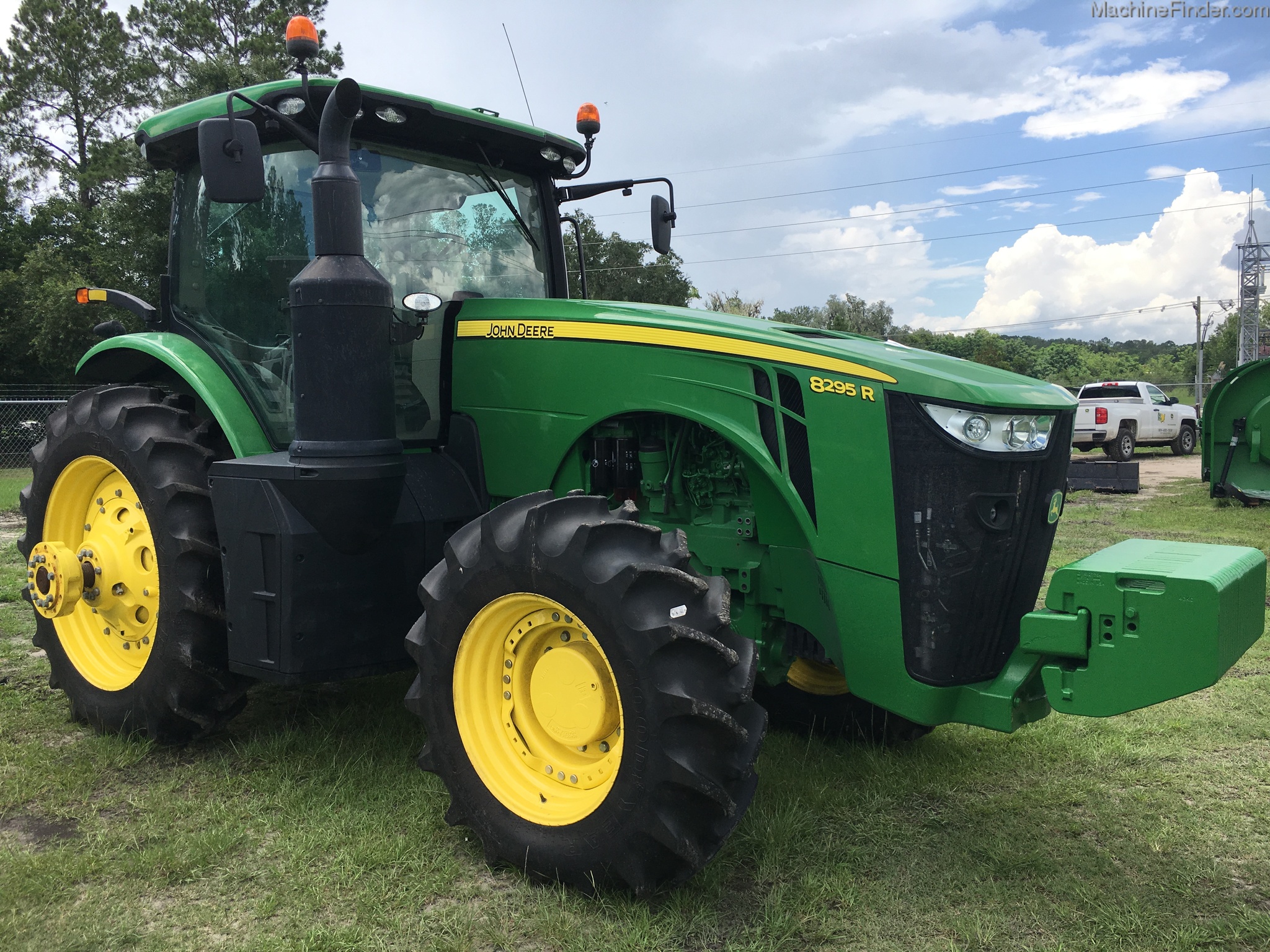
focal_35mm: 29
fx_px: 1064
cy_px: 476
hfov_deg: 61.7
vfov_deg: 48.2
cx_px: 635
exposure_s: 1/1131
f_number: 2.2
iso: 25
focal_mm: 4.15
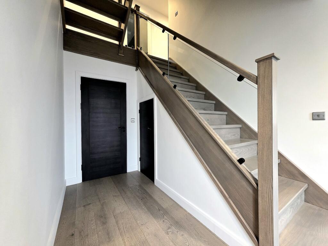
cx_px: 164
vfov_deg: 89.9
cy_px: 123
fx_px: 123
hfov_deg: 106.2
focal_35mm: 13
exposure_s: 1/60.2
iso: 320
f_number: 1.9
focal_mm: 2.2
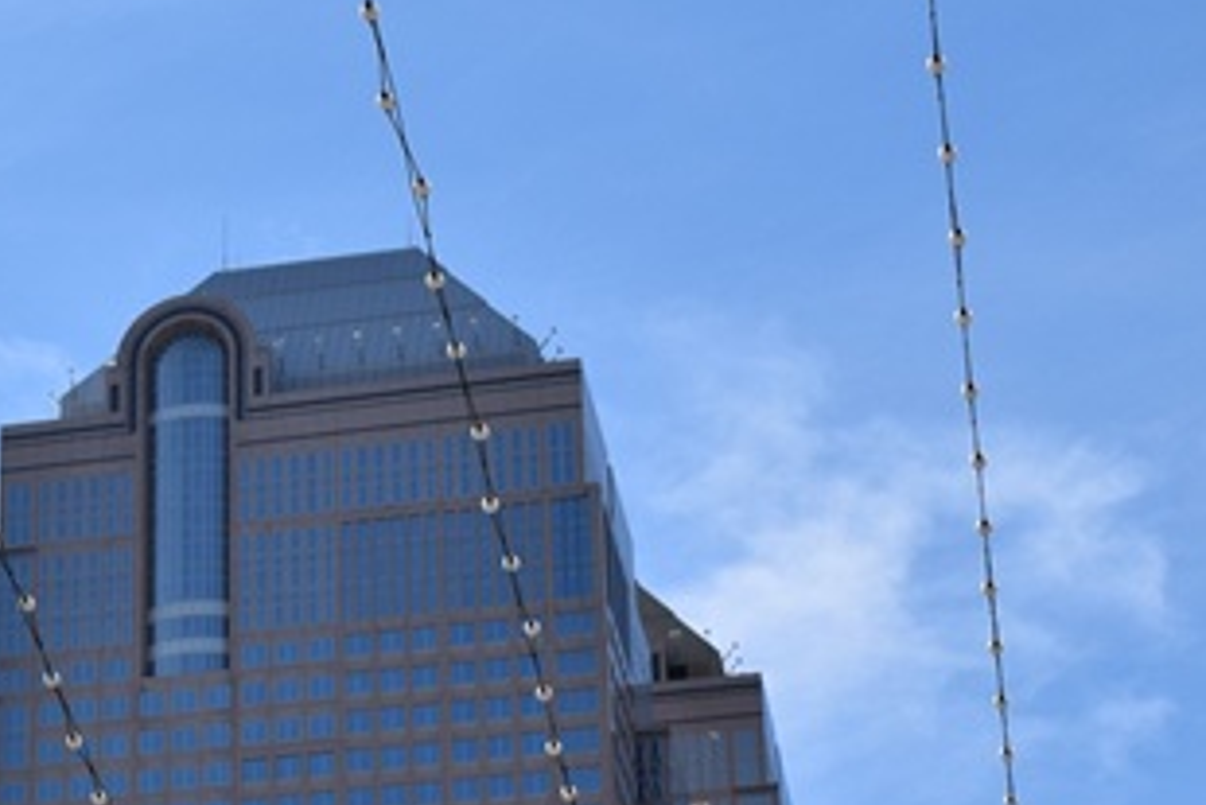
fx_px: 3888
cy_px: 894
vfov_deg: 11.6
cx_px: 160
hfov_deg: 17.4
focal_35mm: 116
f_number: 10
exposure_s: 1/400
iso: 200
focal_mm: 32
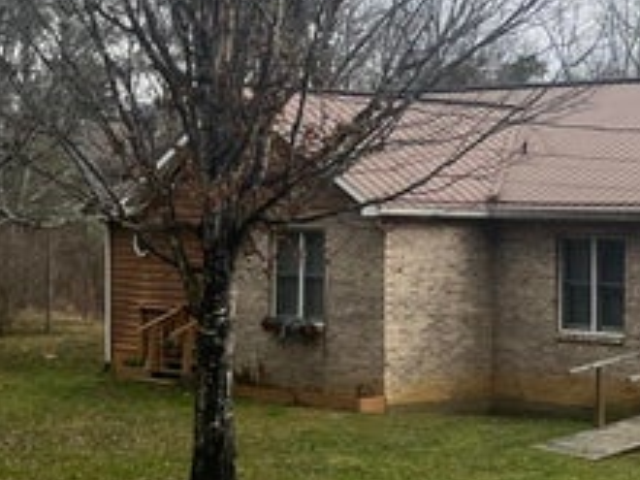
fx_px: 1867
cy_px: 326
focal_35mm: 101
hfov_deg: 18.2
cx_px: 810
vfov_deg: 14.6
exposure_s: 1/1517
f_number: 1.6
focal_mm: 5.1
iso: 50
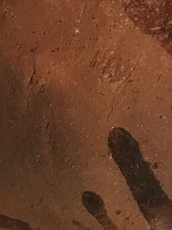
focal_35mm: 104
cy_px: -20
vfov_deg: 18.2
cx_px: 126
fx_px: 689
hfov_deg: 14.2
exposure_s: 1/17
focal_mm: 4.15
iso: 500
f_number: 2.2
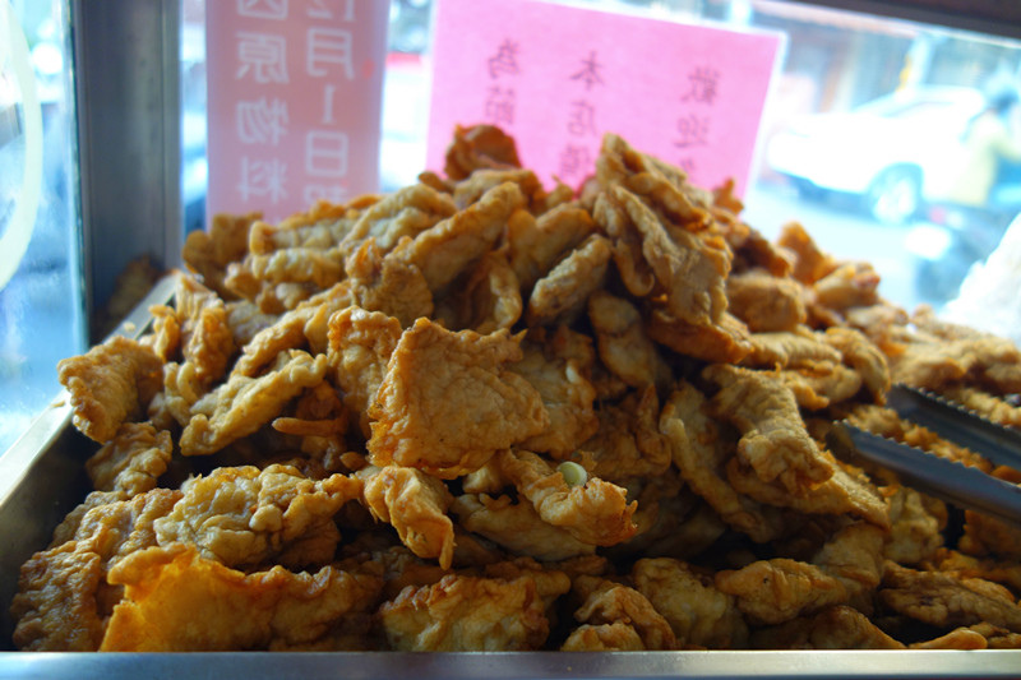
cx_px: 510
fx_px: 794
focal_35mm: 28
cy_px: 340
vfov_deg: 46.4
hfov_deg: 65.5
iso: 125
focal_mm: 10.4
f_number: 1.8
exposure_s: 1/50
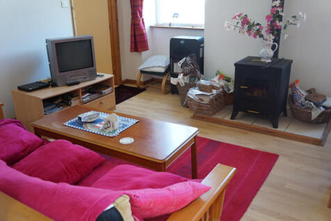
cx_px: 166
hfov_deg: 59.5
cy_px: 110
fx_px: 290
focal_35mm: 32
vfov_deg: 41.7
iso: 200
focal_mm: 21
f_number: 4
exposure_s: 1/20
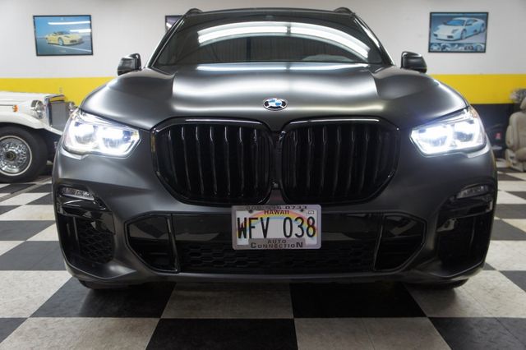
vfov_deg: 41.7
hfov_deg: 59.5
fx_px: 460
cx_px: 263
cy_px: 175
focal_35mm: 32
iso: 400
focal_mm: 21
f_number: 4
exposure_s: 1/40
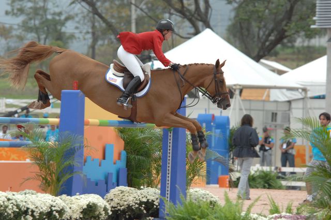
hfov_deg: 5.5
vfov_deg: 3.7
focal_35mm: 375
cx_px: 166
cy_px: 110
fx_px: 3444
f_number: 5.6
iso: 640
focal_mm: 250
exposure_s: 1/400
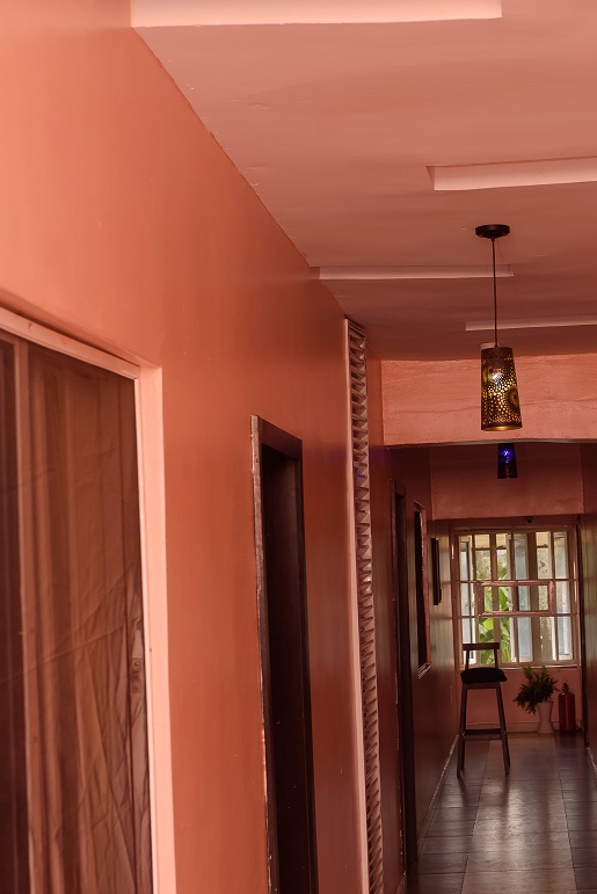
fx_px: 1689
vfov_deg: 29.6
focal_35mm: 68
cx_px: 536
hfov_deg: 19.7
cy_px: 528
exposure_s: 1/200
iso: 200
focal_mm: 35
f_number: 4.5
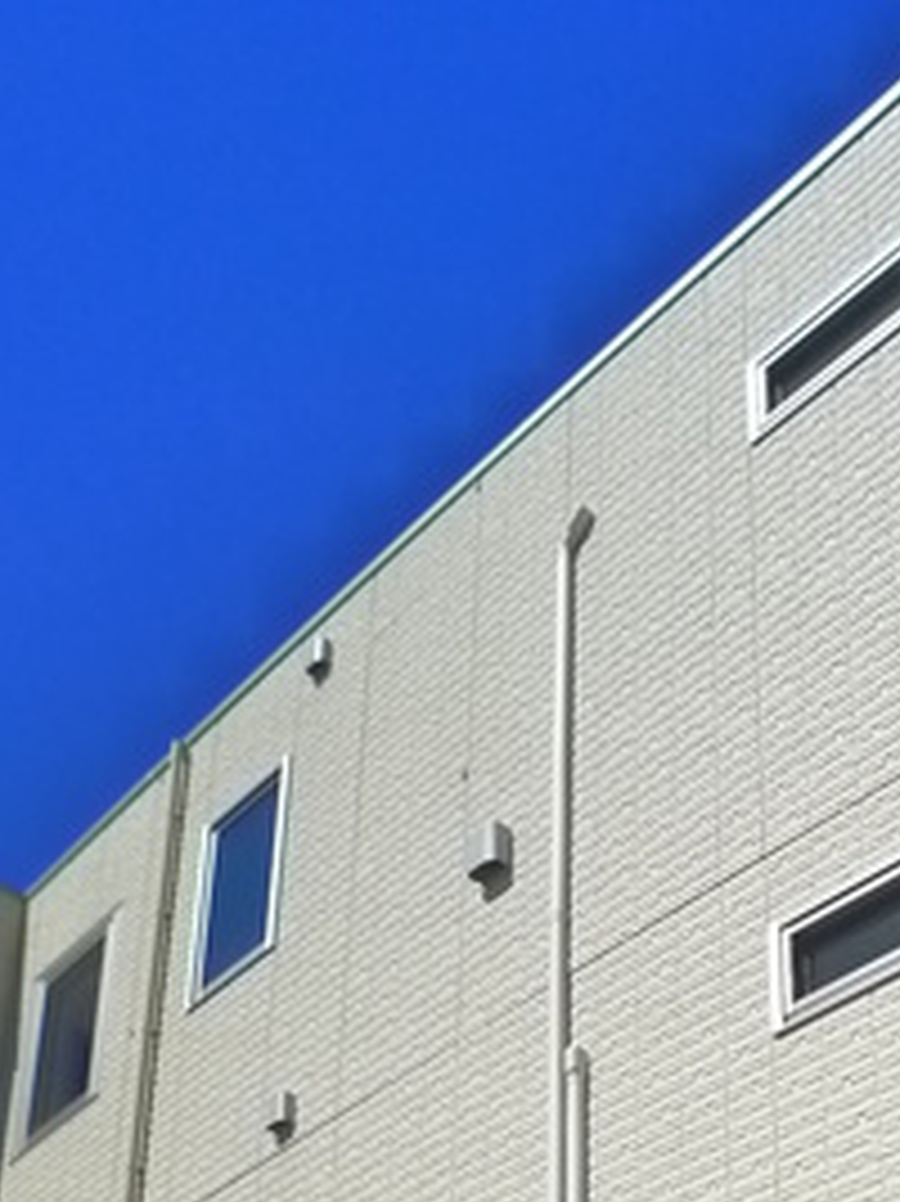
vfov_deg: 27.8
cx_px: 628
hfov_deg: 23.1
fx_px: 2186
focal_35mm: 63
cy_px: 1351
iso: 400
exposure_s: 1/800
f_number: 5
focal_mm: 5.1
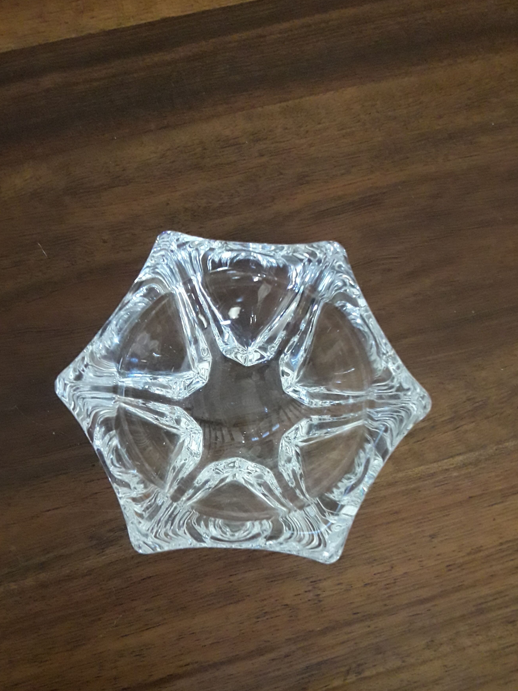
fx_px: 658
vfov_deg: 55.2
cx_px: 253
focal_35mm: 33
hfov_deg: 42.9
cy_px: 383
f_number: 1.9
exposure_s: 1/17
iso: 500
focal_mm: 3.7
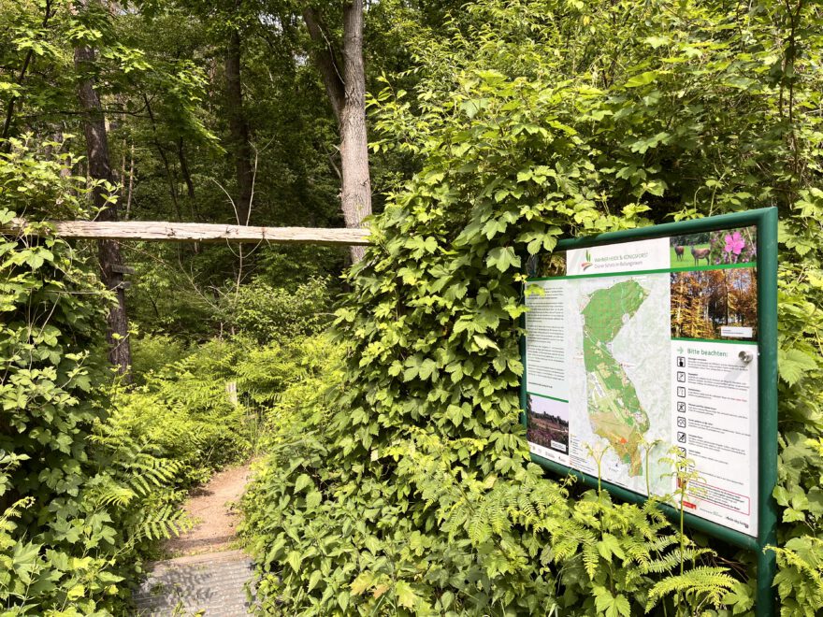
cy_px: 308
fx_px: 618
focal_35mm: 26
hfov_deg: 67.3
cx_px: 412
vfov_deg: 53.1
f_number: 1.6
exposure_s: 1/742
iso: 50
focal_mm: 5.1
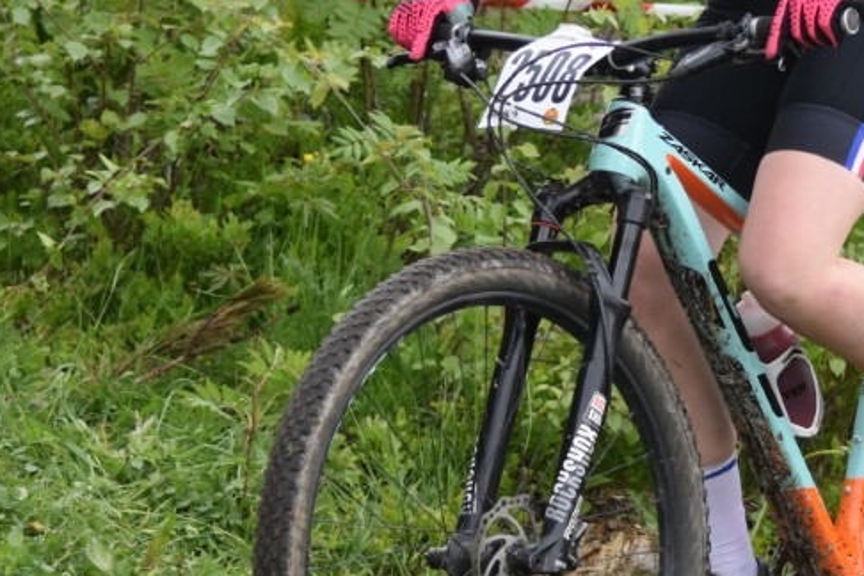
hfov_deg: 6.8
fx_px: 7252
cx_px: 816
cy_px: 128
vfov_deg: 4.5
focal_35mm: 302
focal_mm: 85
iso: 1000
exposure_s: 1/800
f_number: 4.5
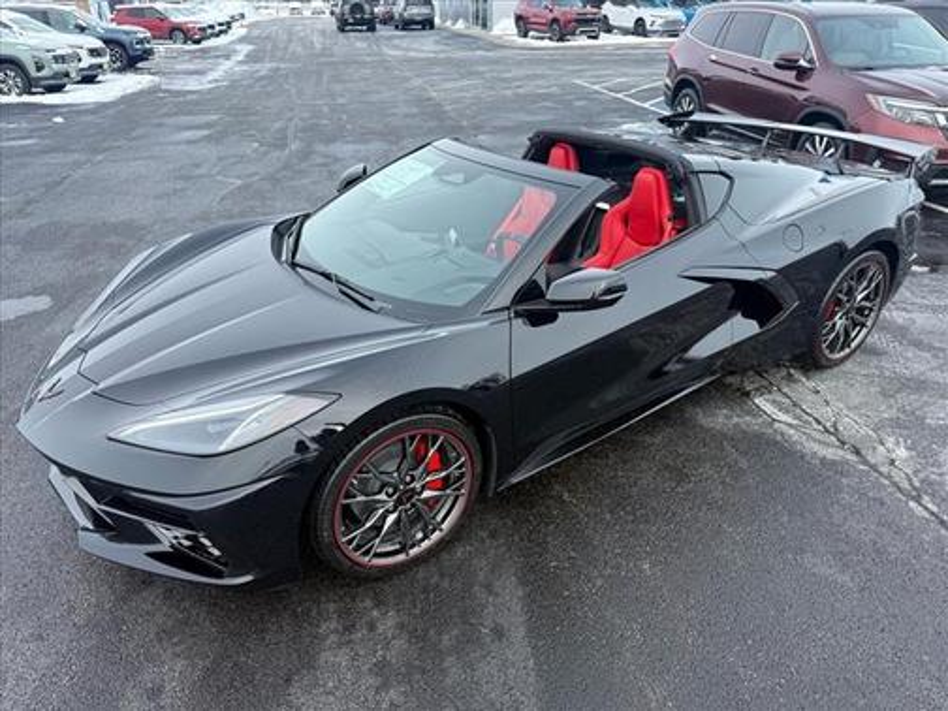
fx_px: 657
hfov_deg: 71.6
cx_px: 474
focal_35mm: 24
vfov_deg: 56.8
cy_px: 356
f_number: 1.78
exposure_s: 1/1653
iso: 80
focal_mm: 6.76
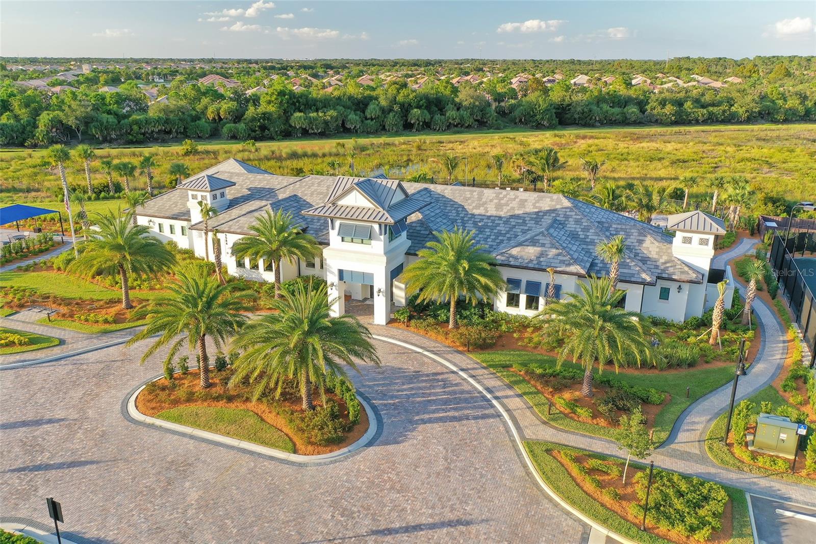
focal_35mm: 28
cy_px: 272
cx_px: 408
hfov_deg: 65.5
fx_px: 634
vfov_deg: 46.4
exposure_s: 1/50
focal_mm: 10.26
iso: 100
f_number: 3.2
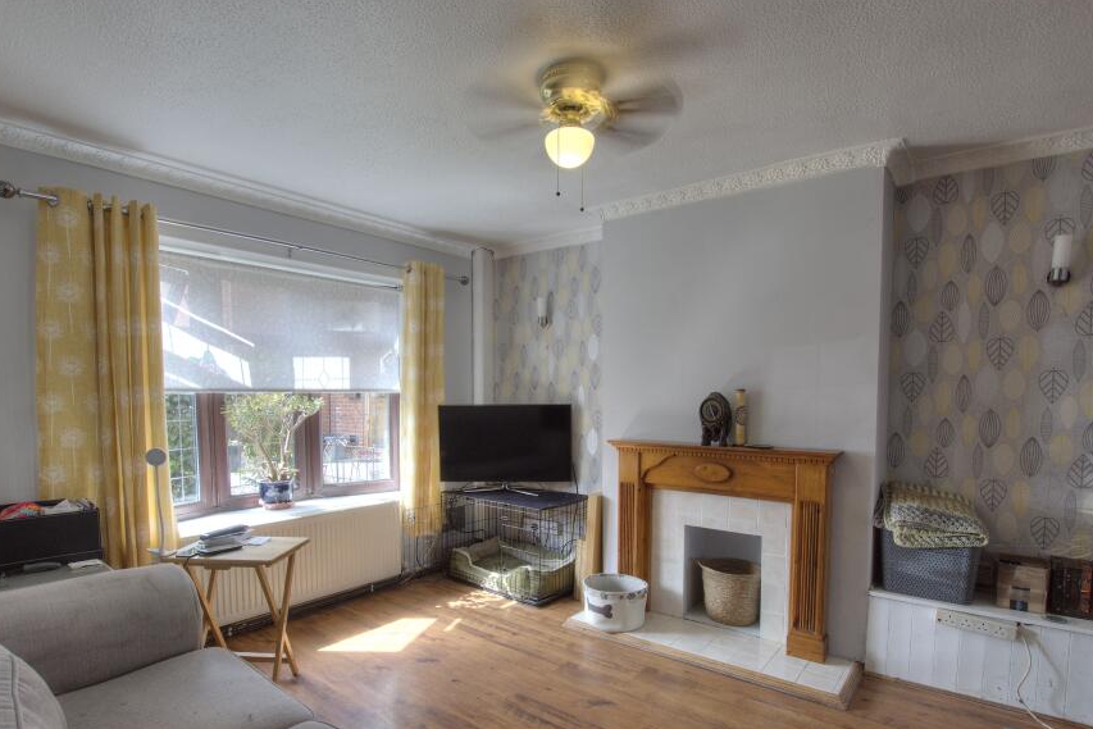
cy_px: 422
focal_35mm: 18
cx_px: 538
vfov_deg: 67.0
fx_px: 547
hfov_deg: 90.0
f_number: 8
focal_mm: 10
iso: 400
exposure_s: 1/50
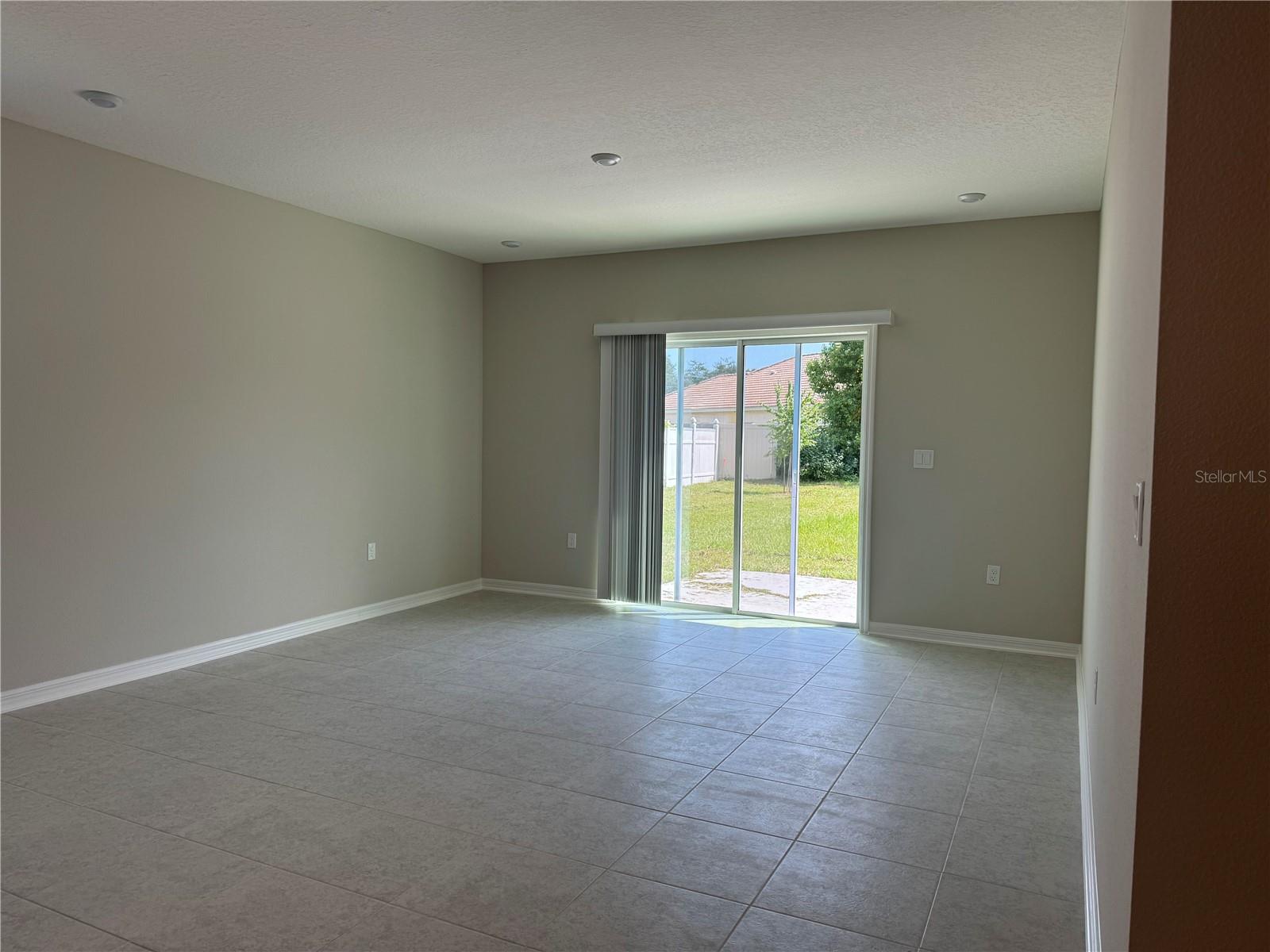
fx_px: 881
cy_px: 476
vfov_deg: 56.8
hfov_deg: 71.6
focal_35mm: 24
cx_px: 635
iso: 80
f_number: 1.78
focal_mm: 6.76
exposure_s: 1/442
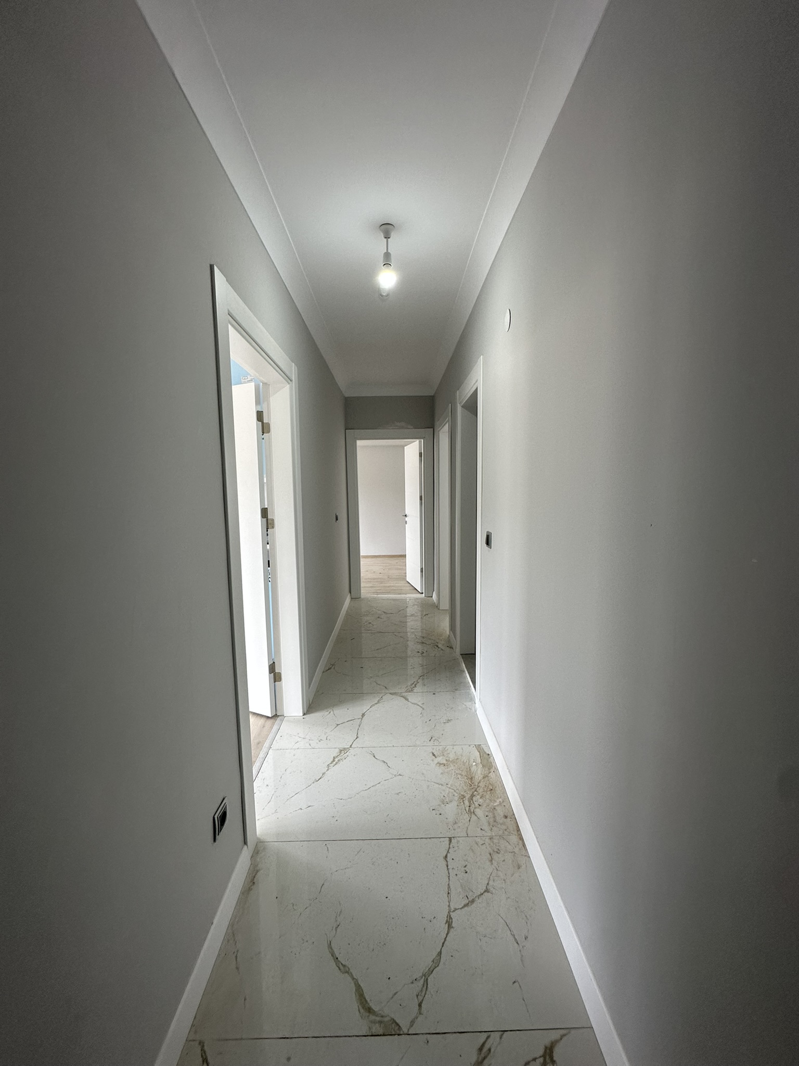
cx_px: 400
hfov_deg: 85.7
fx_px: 431
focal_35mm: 14
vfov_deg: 102.1
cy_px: 533
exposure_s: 1/101
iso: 125
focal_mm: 2.22
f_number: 2.2
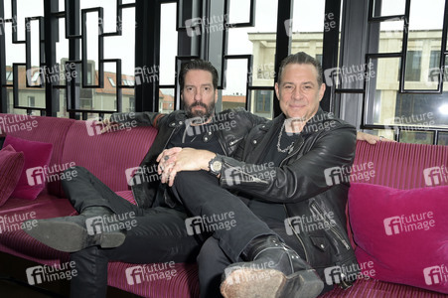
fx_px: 385
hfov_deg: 60.3
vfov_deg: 42.3
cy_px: 149
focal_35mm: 31
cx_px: 224
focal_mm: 31
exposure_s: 1/125
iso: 640
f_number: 6.3
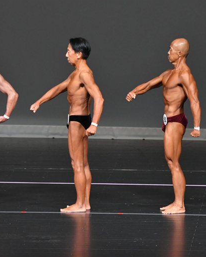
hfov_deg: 3.8
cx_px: 149
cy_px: 129
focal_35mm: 404
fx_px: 3081
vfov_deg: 4.8
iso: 4000
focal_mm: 190
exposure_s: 1/400
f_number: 5.6
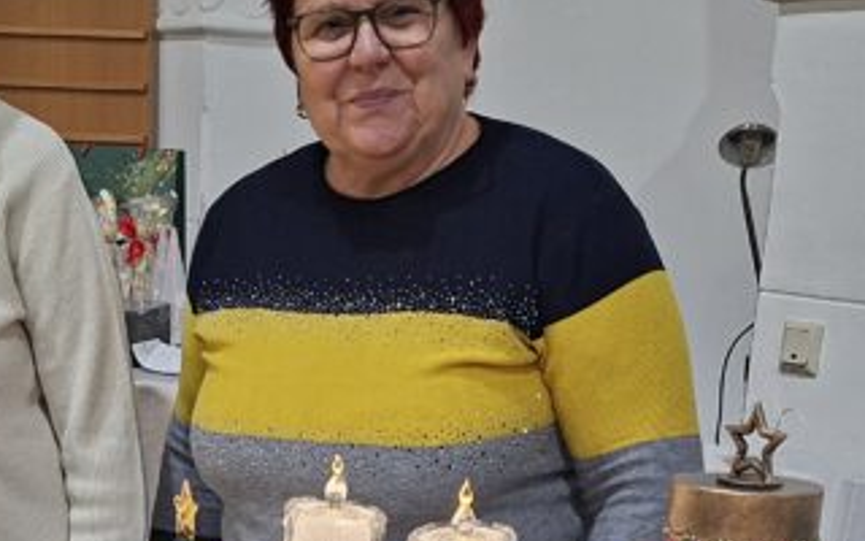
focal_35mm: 78
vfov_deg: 16.0
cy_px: 668
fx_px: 1839
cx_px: 268
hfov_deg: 26.3
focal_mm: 5.54
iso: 200
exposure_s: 1/50
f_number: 1.8
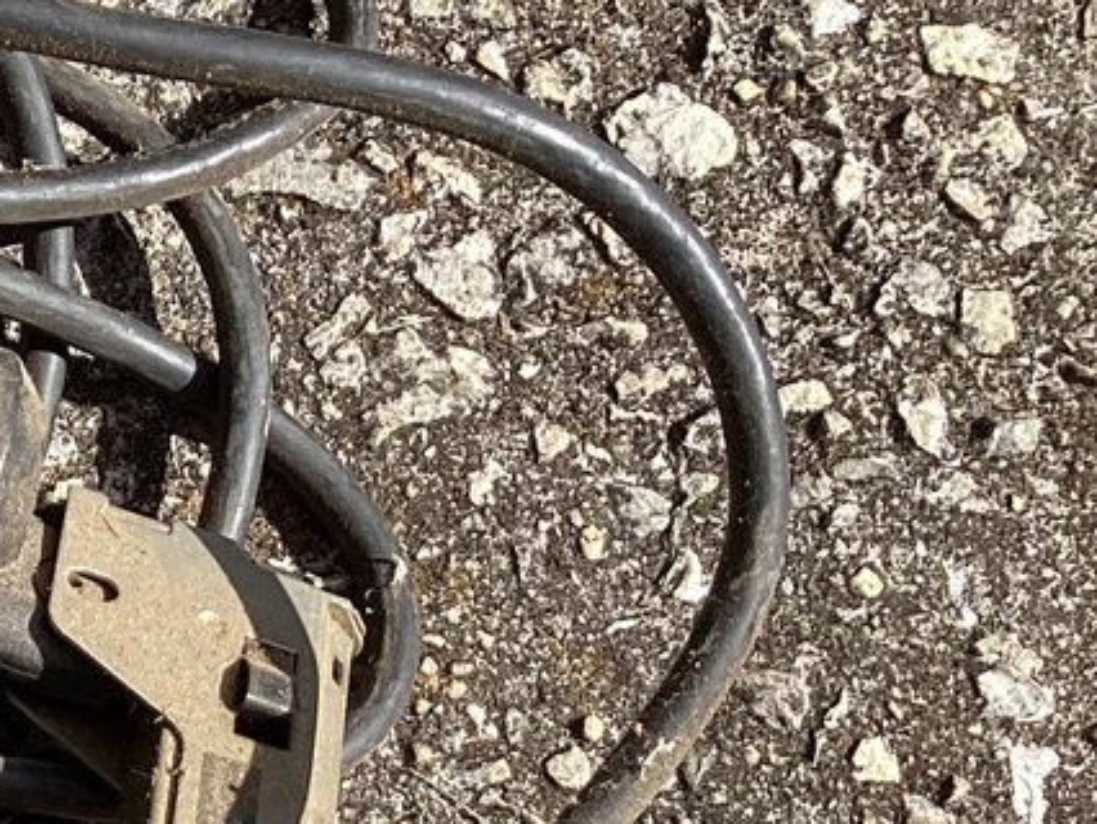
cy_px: 1029
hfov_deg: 15.7
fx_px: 3488
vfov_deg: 13.1
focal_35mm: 110
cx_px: -789
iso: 25
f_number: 2.4
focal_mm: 3.3
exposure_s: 1/754
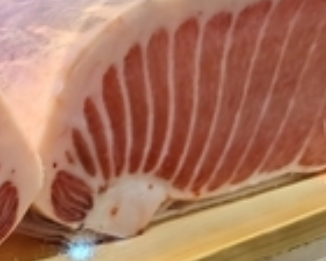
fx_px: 1032
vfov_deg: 13.4
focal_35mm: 107
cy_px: 410
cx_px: -35
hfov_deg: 17.3
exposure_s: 1/120
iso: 32
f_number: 1.8
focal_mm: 5.23
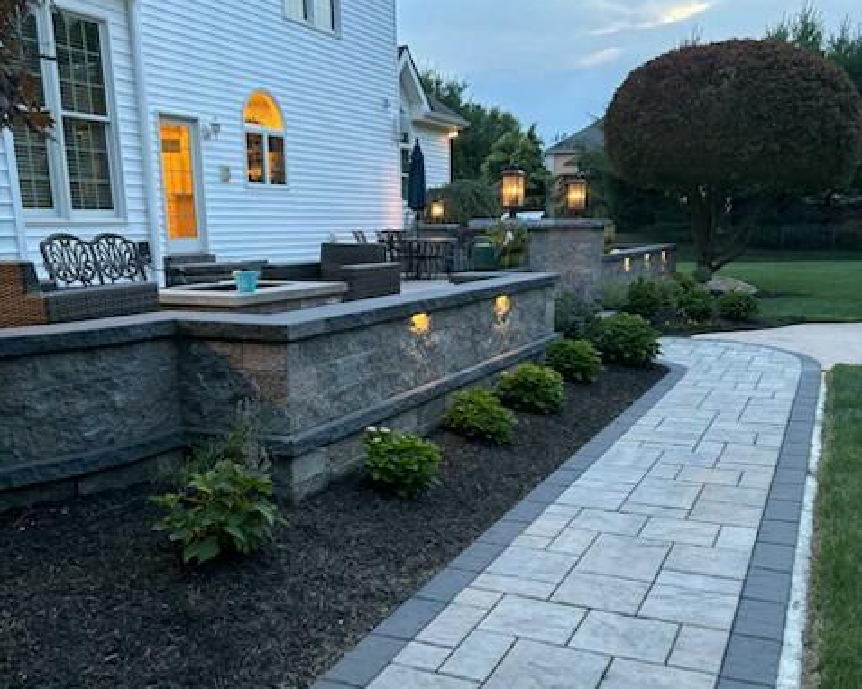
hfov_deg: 52.9
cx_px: 431
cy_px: 415
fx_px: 867
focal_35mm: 34
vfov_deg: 43.1
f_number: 1.6
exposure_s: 1/60
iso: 250
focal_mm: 5.96
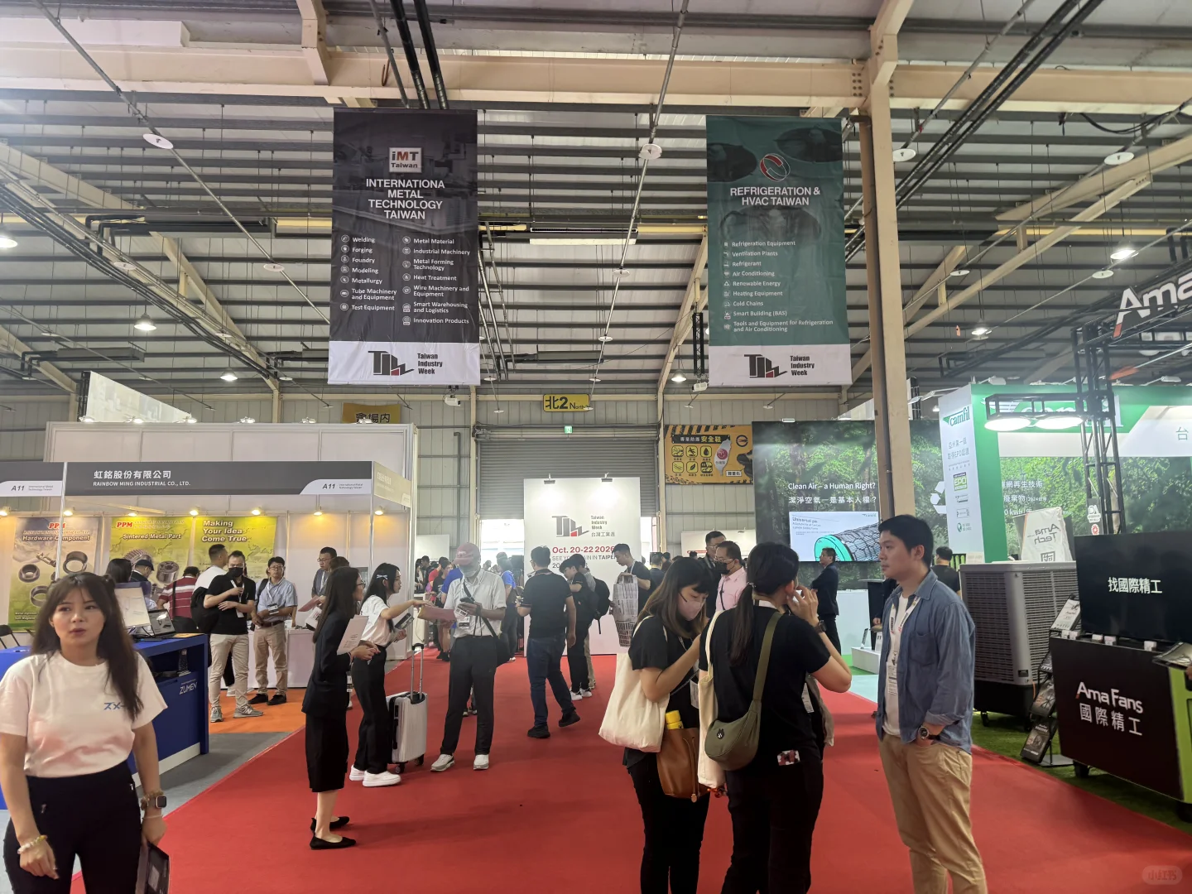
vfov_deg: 56.8
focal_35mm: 24
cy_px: 447
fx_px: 826
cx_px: 596
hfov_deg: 71.6
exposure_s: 1/60
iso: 125
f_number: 1.78
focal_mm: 6.76
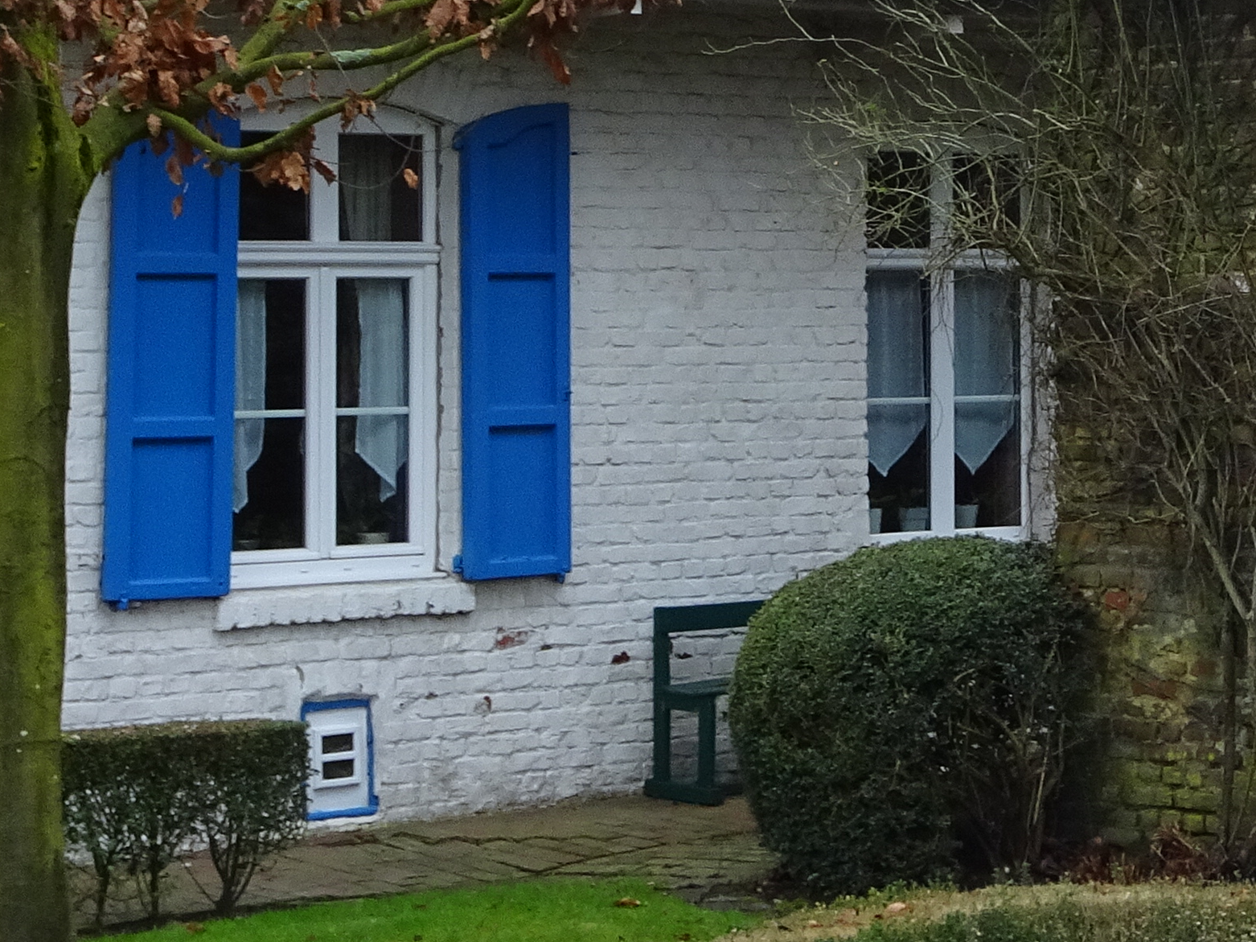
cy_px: 25
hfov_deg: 16.6
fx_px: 4208
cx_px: 1291
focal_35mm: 116
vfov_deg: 12.6
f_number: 4
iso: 100
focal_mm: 6.37
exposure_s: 1/40
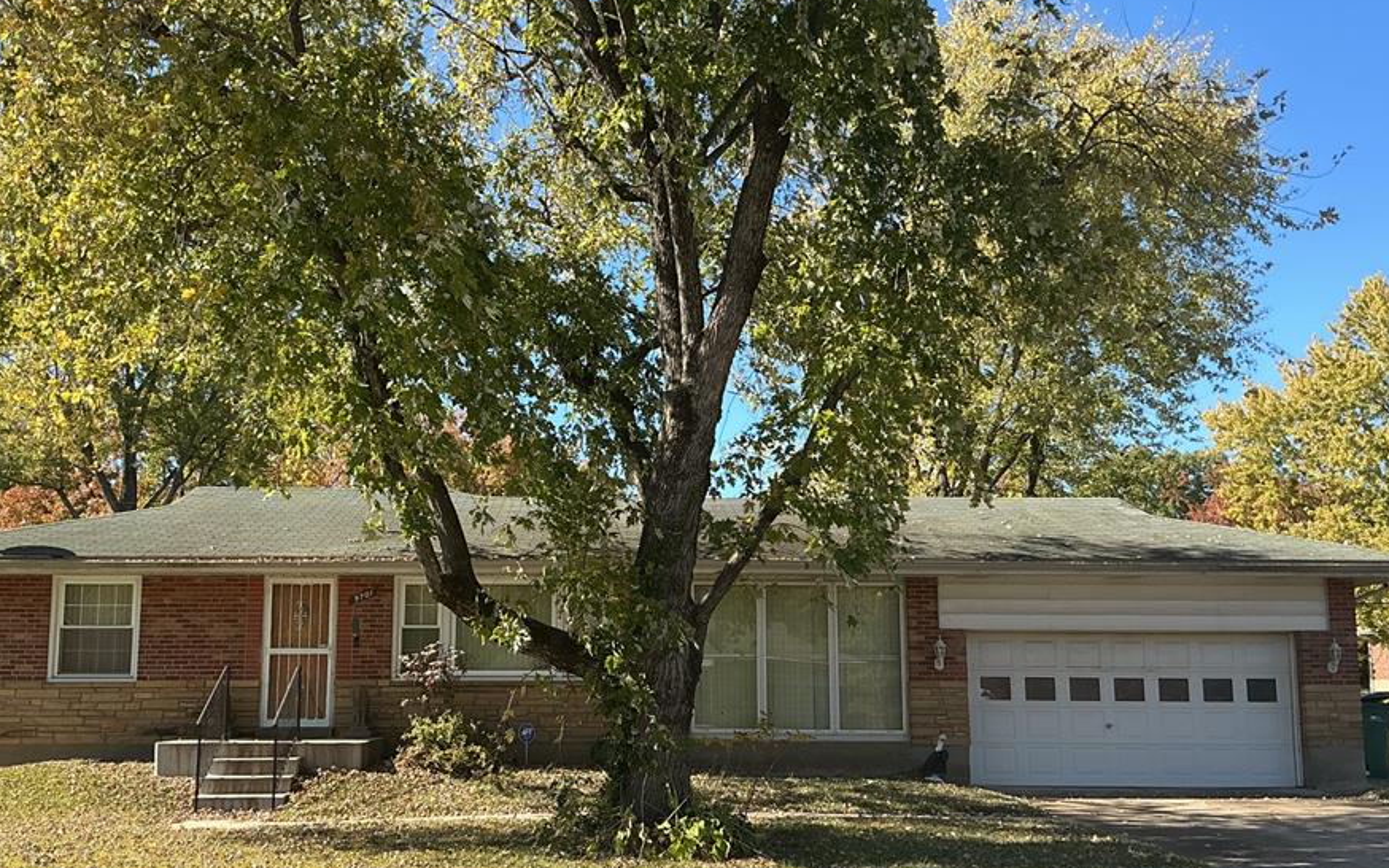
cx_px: 633
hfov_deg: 53.9
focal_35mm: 36
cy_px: 536
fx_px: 1363
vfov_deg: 35.2
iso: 25
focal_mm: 3
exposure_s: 1/719
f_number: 1.8
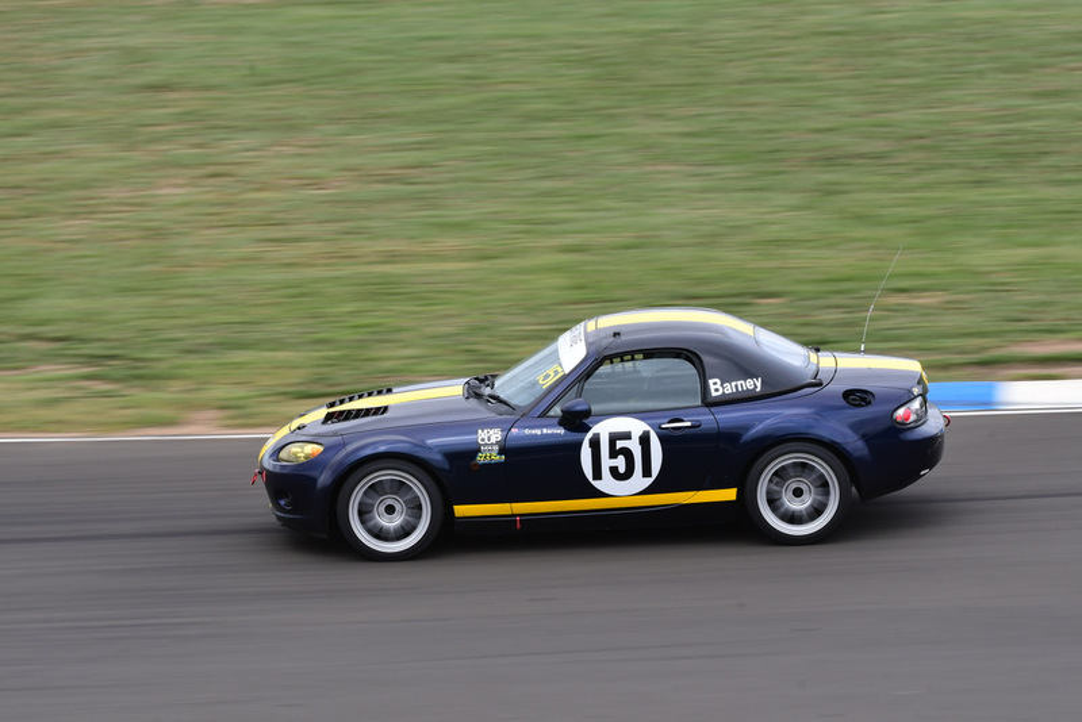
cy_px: 361
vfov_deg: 4.2
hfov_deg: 6.2
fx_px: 9921
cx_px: 541
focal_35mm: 330
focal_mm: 220
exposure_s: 1/250
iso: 400
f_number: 13
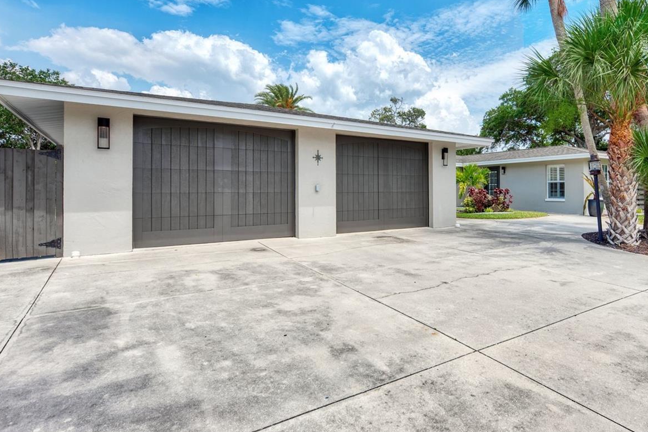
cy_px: 193
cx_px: 396
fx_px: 396
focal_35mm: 22
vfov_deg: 57.1
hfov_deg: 77.5
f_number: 7.1
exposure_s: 1/200
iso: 200
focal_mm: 16
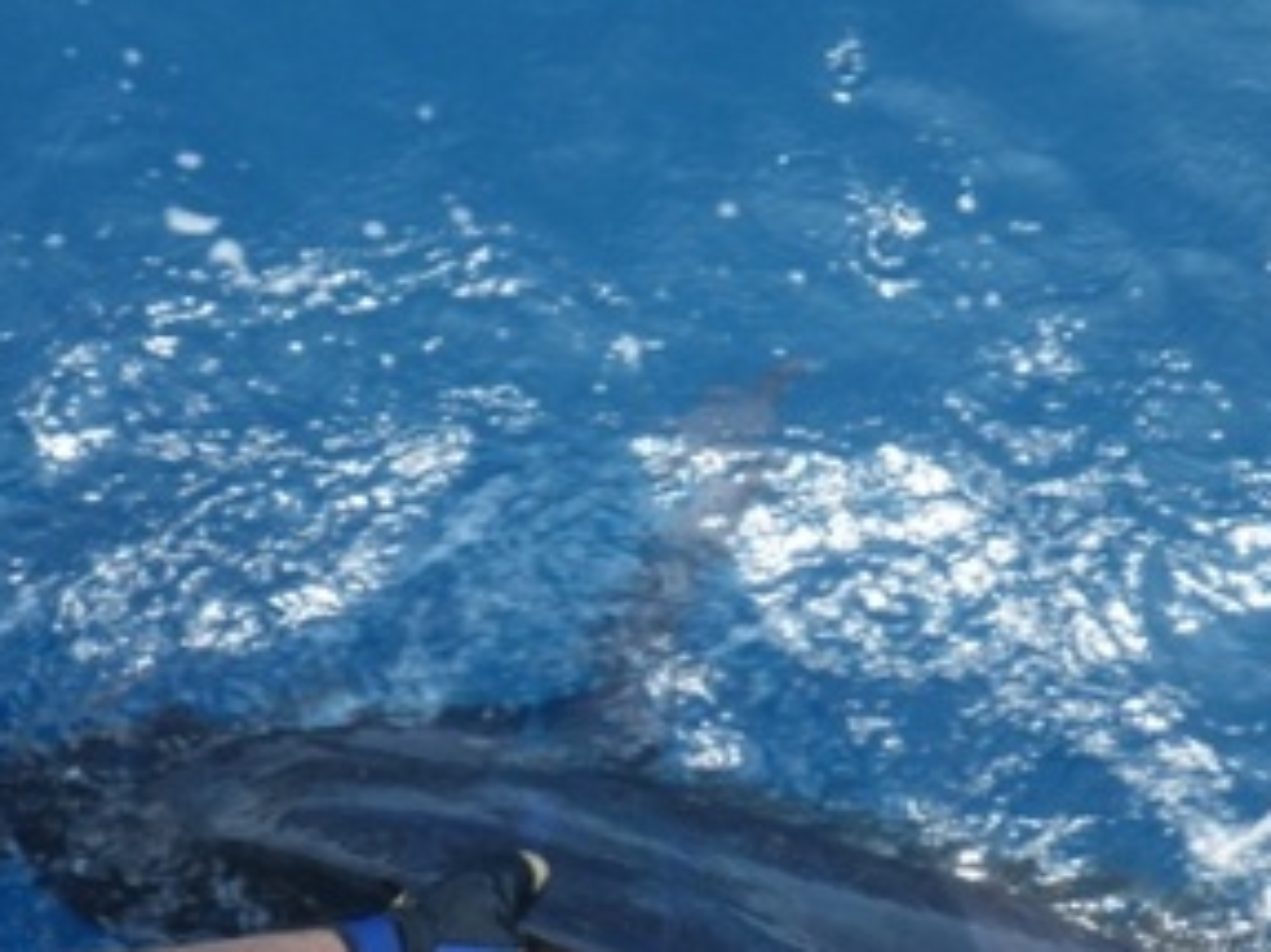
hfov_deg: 47.9
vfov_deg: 36.4
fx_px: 1431
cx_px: 624
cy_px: 638
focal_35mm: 39
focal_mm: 5
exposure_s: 1/160
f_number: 4.2
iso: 80
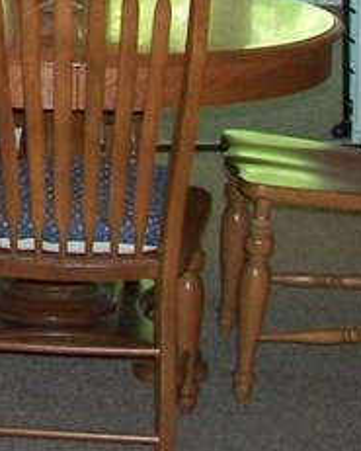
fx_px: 2082
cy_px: -221
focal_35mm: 156
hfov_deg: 9.4
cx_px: -285
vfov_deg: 11.8
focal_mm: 6
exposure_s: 1/30
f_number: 2.8
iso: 100
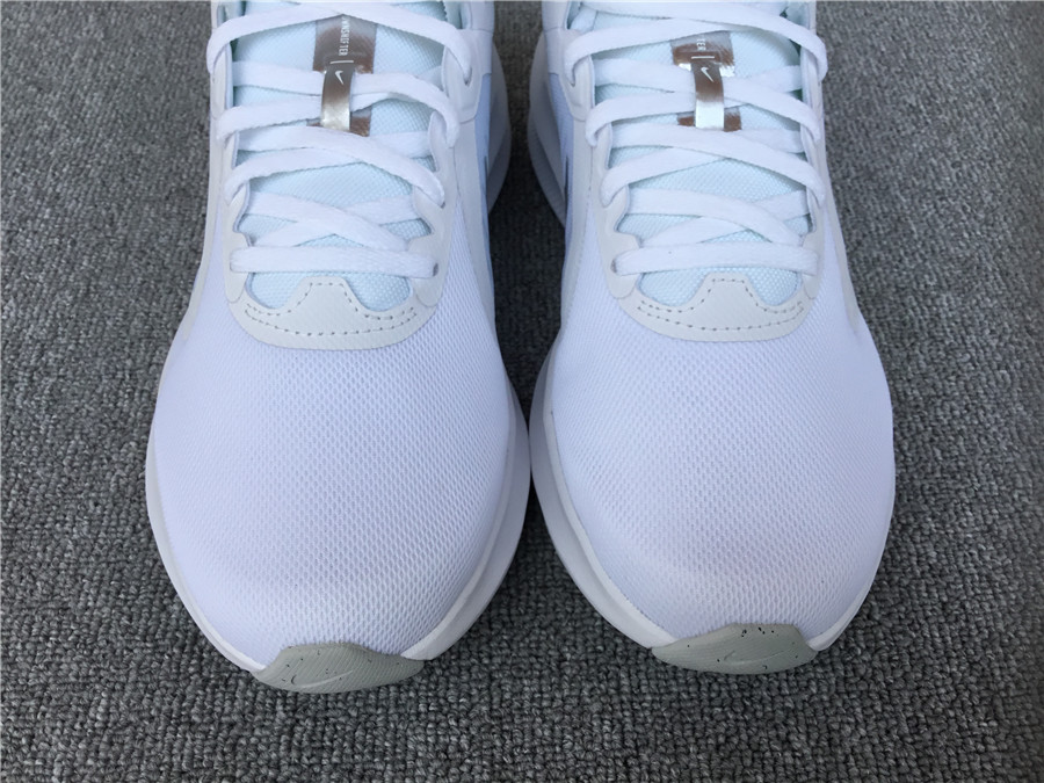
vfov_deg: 45.4
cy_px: 392
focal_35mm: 31
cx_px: 522
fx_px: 935
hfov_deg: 58.4
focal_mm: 3.3
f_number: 2.4
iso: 25
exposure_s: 1/840
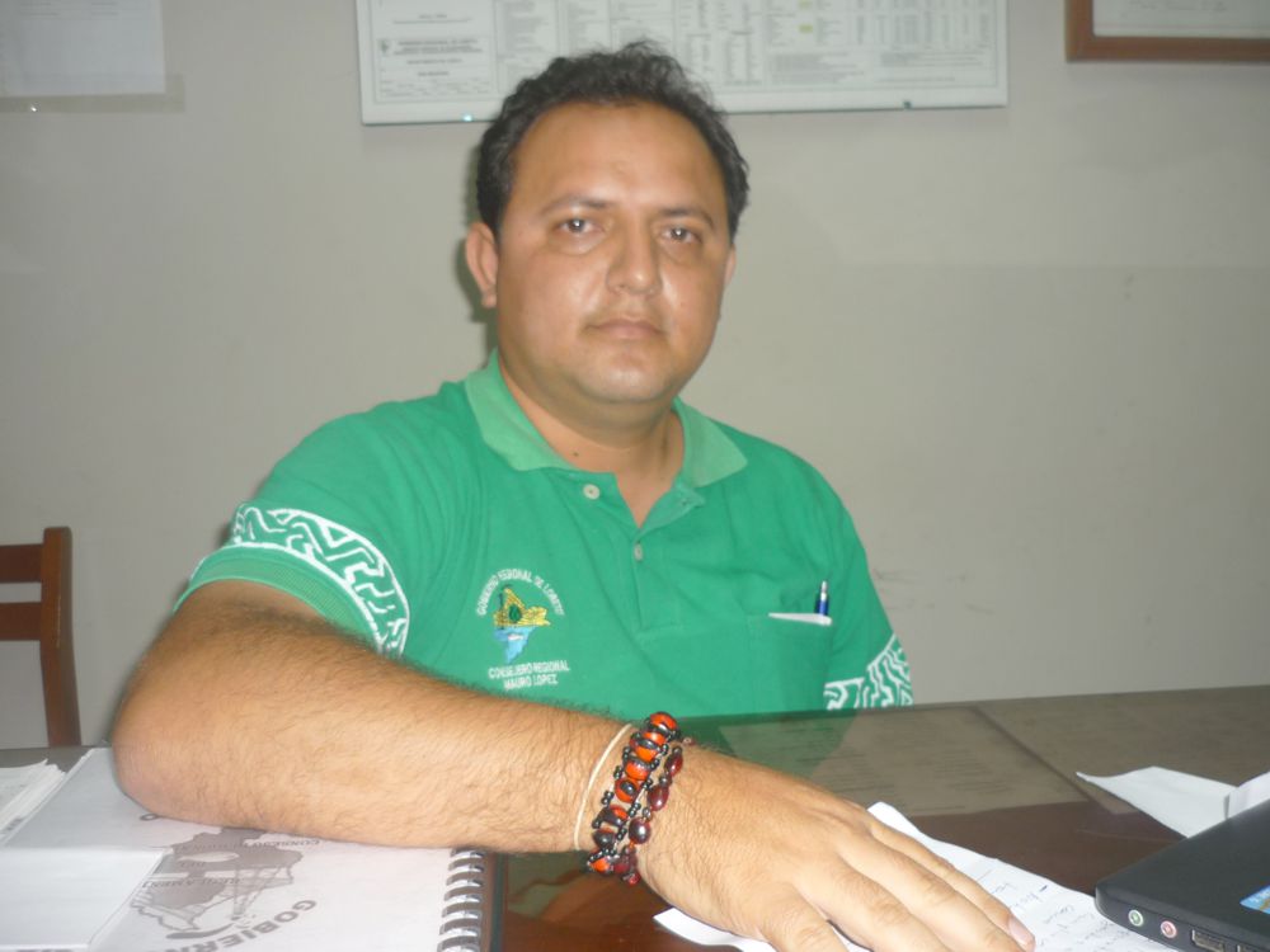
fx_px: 1211
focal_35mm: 33
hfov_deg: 55.4
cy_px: 476
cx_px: 635
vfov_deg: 42.9
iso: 100
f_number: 2.8
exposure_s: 1/30
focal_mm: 5.5
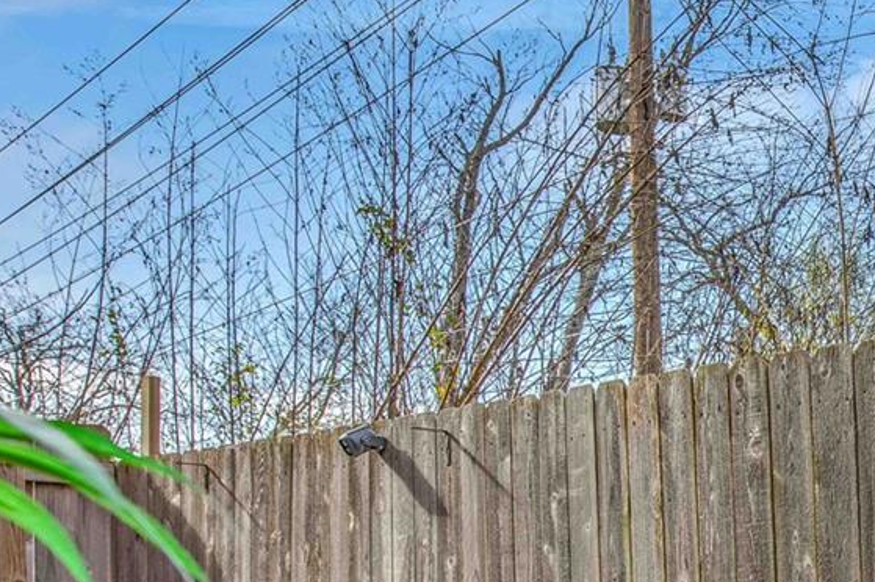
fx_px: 1336
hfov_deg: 28.5
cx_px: 1186
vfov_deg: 23.0
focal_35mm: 55
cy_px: 658
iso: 100
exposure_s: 1/80
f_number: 7.1
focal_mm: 15
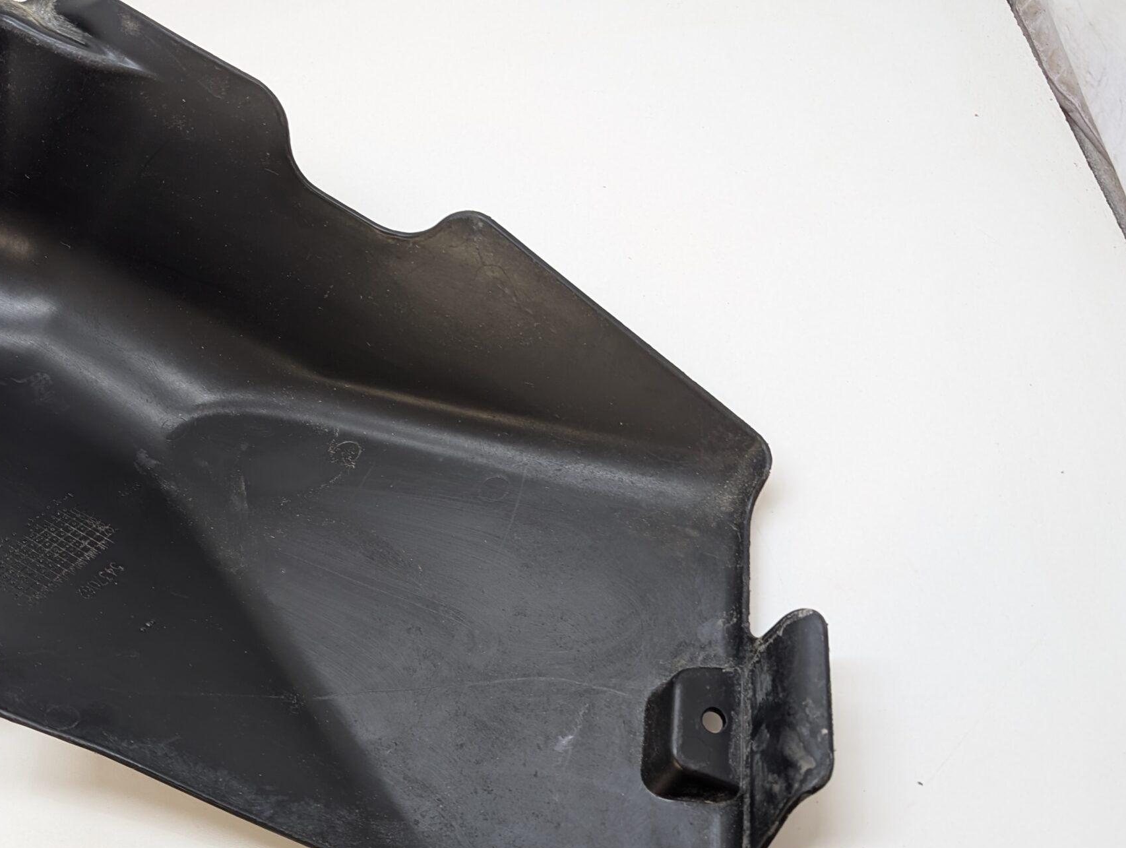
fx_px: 1173
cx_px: 355
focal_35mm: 36
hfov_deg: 50.2
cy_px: 467
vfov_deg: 39.7
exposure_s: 1/23.8
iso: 62
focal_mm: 6.9
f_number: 1.68
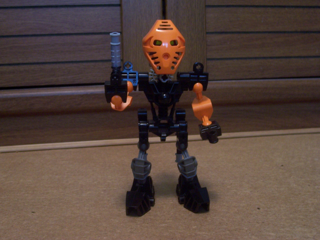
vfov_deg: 34.3
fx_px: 388
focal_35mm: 42
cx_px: 160
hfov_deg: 44.8
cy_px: 120
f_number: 3
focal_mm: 7
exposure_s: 1/8
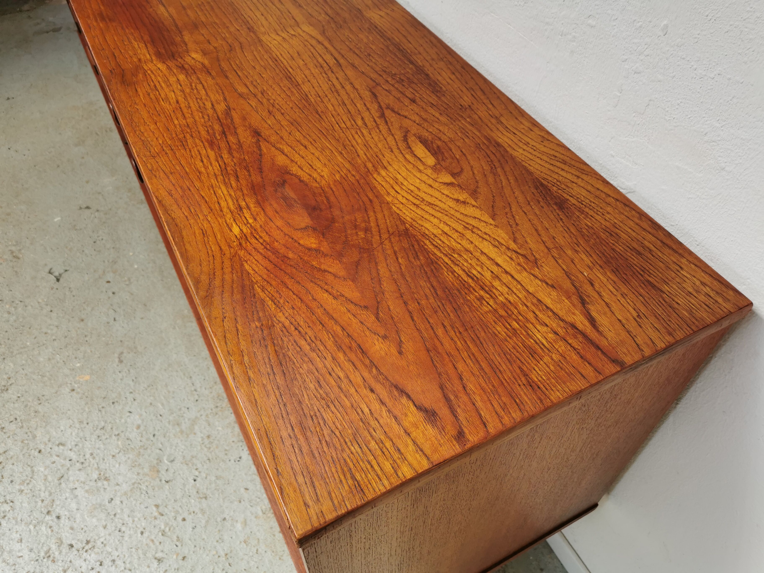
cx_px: 382
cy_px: 286
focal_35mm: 27
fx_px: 596
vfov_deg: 51.4
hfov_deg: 65.3
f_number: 1.8
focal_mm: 5.58
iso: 50
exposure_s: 1/362
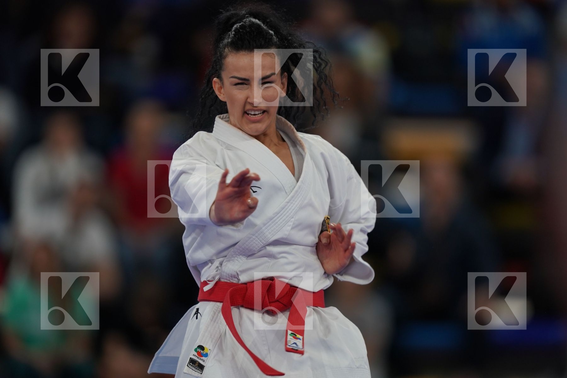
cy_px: 189
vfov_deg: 3.4
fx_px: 6300
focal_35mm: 400
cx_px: 284
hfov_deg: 5.2
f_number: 2.8
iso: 800
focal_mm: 400
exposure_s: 1/500
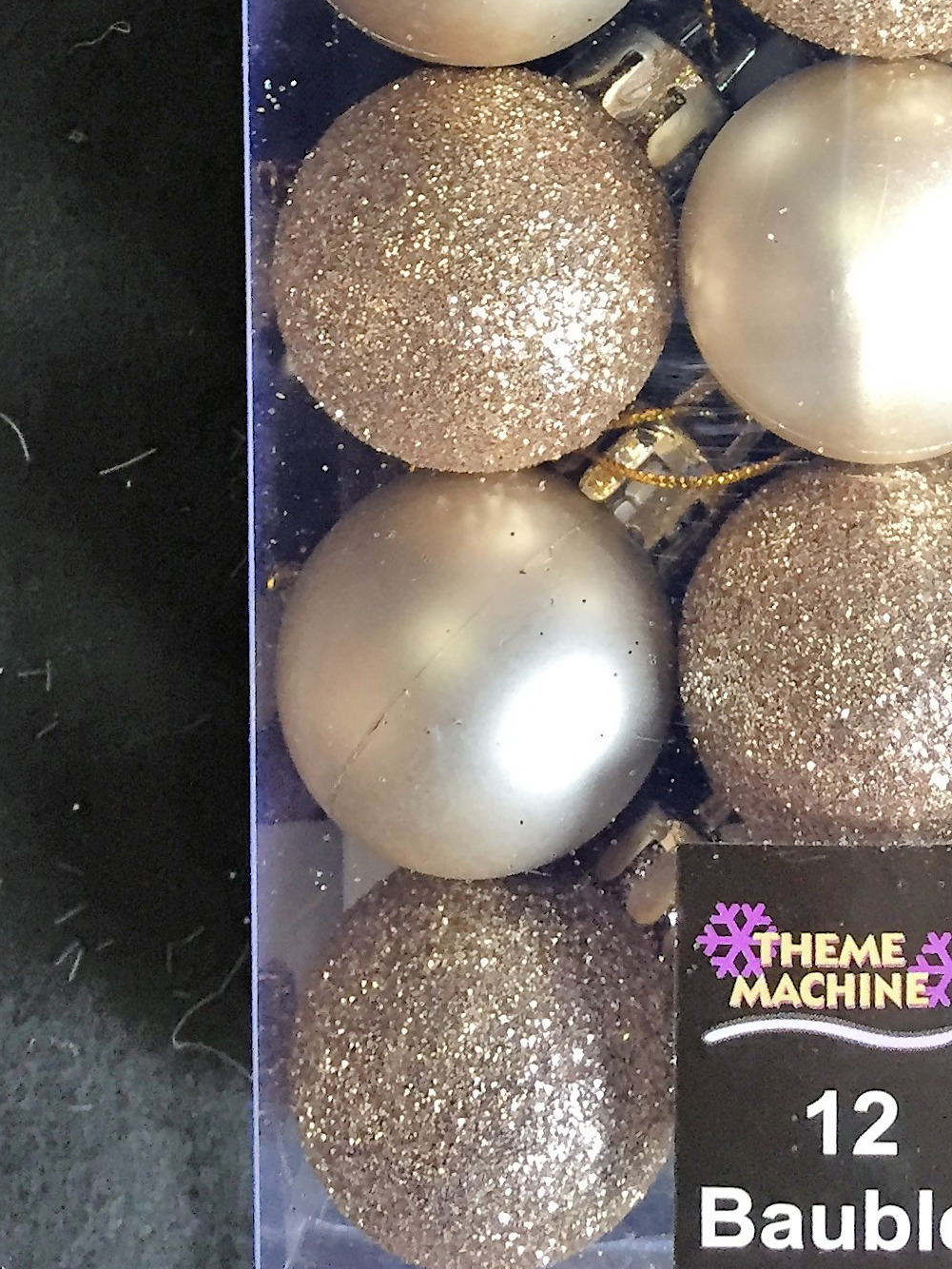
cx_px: 738
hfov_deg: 21.1
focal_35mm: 69
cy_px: -137
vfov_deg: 26.0
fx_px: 2529
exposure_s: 1/33
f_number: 2.2
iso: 125
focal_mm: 4.15
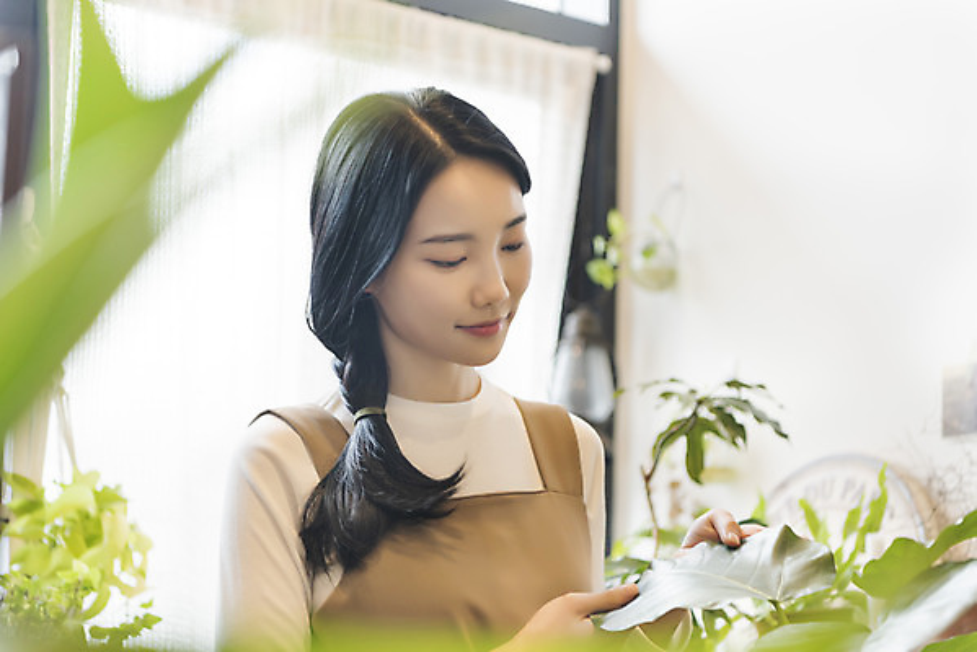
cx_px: 488
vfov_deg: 19.5
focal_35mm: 70
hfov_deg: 28.8
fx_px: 1901
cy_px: 326
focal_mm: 70
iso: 400
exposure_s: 1/80
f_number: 2.8
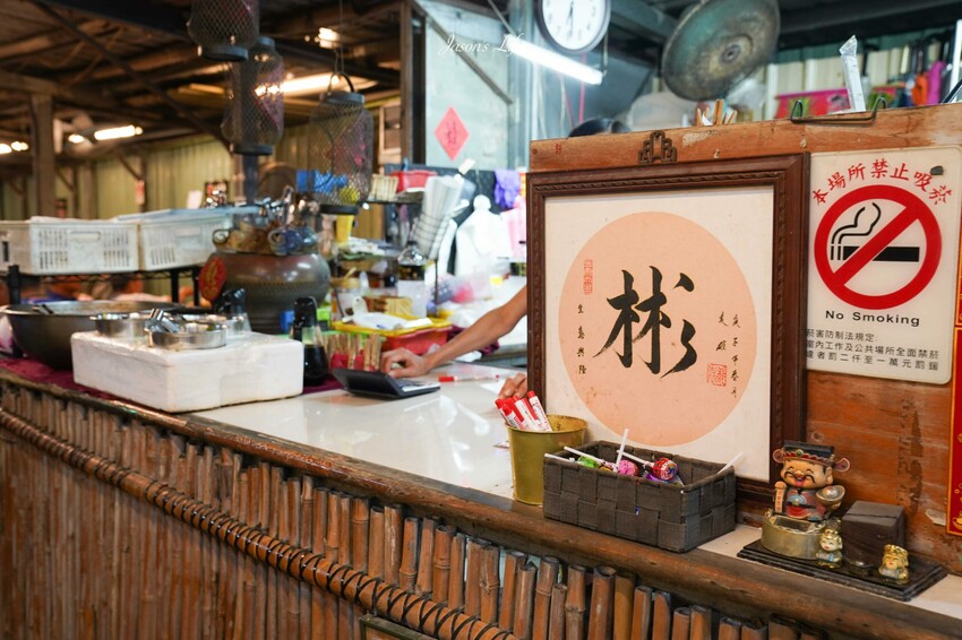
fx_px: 935
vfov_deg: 37.8
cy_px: 320
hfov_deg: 54.5
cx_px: 481
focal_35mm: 35
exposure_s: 1/40
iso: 1250
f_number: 4.5
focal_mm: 35
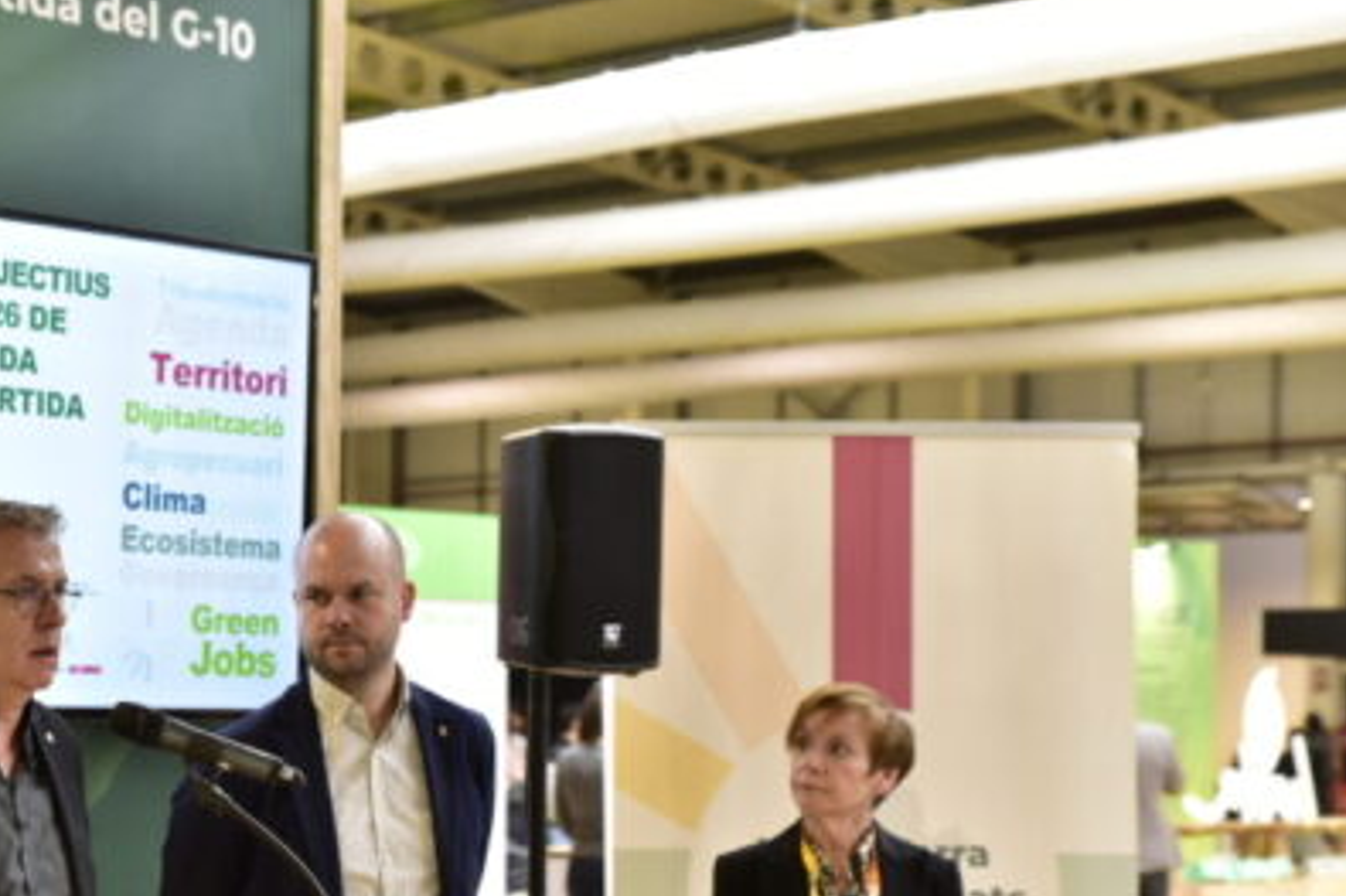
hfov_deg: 21.5
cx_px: 310
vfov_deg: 14.5
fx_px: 3513
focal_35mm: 94
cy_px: 700
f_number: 3.2
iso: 1600
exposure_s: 1/160
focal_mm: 58
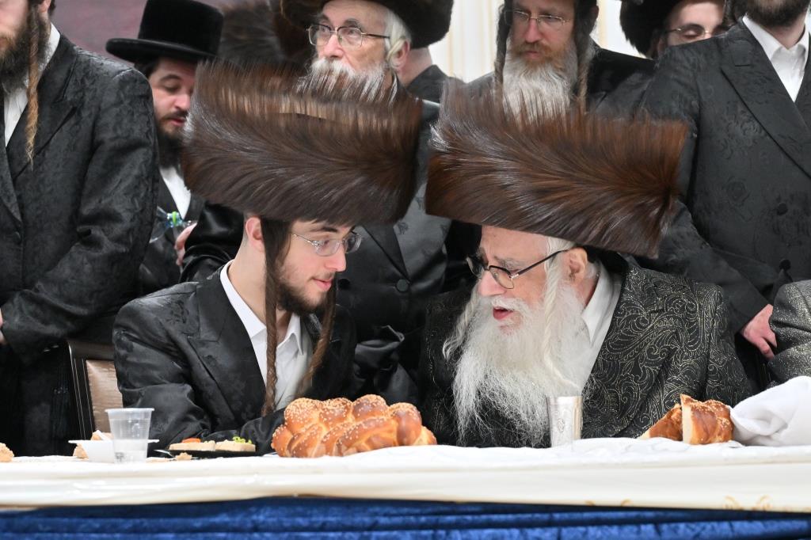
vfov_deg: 14.1
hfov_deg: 21.0
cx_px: 406
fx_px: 2184
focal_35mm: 97
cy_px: 270
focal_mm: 65
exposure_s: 1/160
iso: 1250
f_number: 4
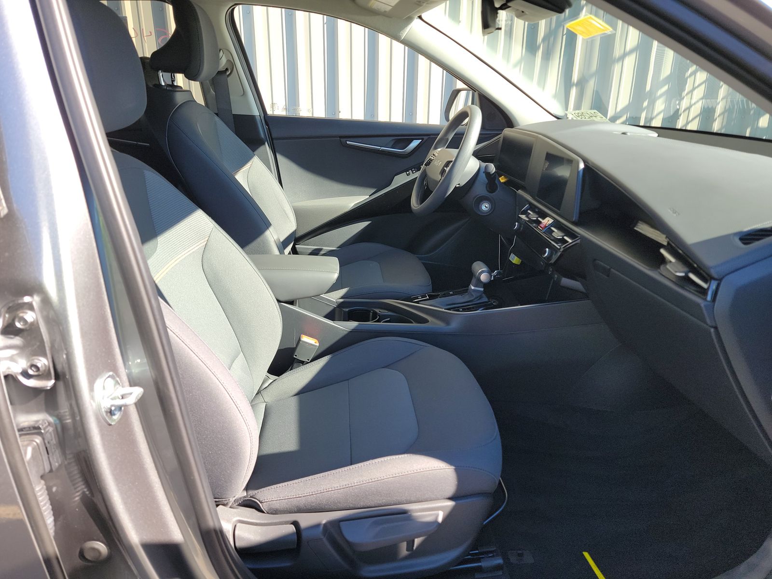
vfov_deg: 56.8
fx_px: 535
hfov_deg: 71.6
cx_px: 386
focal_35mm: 24
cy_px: 290
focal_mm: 6.7
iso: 57
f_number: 1.8
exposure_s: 1/119
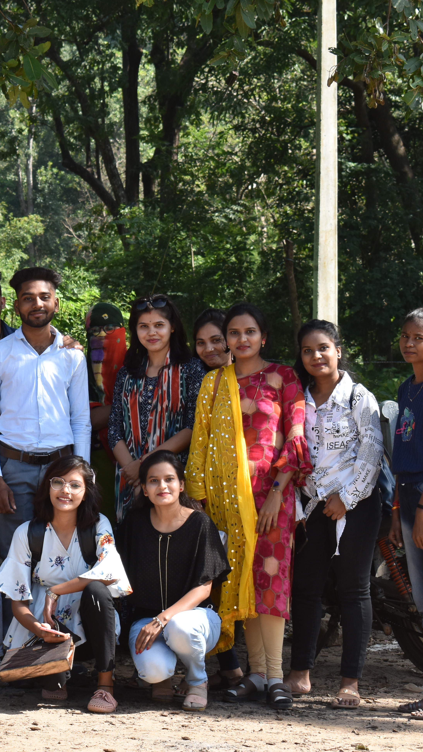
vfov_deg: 16.0
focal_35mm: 134
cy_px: 368
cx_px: -27
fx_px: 2668
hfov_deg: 9.0
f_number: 8
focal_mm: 55
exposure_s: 1/250
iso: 360
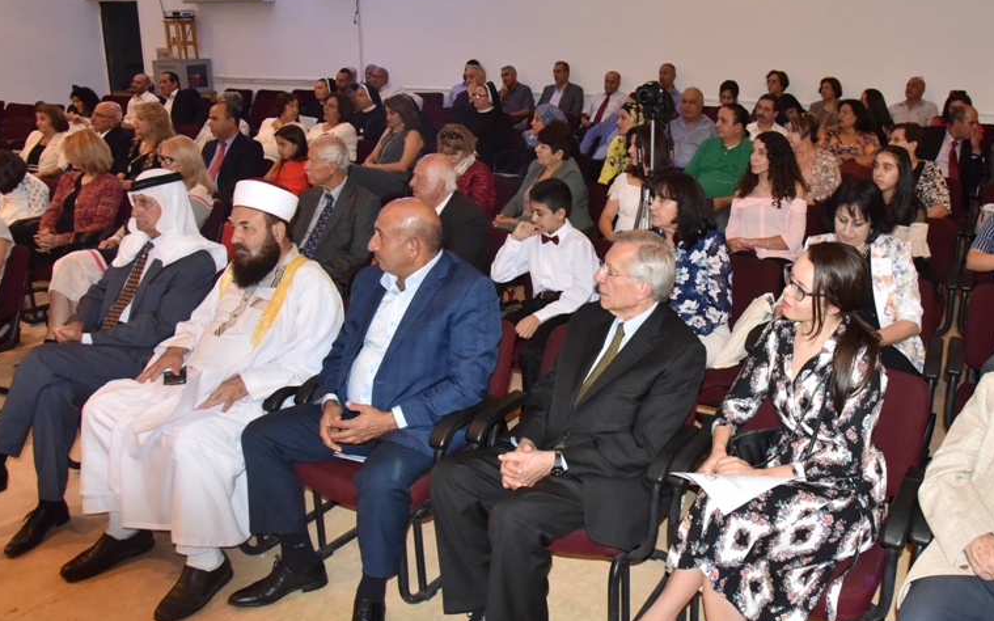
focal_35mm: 33
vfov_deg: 38.2
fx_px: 894
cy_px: 265
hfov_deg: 57.7
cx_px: 601
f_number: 7.1
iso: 3200
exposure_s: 1/60
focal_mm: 24
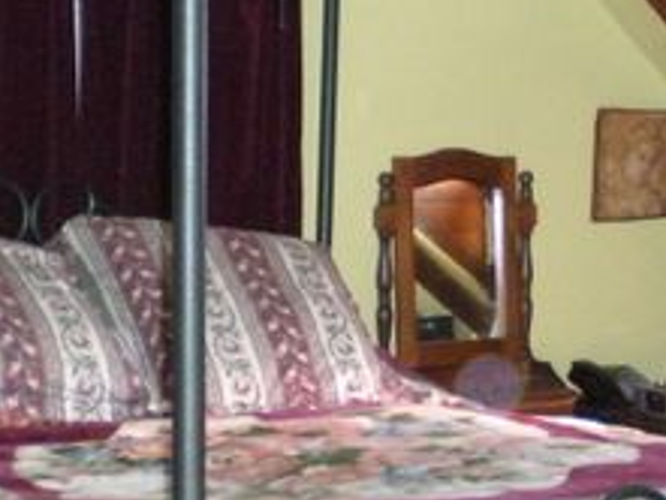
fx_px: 1983
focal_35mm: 103
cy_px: 220
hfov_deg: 19.0
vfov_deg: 14.4
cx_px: 464
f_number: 3.1
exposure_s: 1/60
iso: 800
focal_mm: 6.3
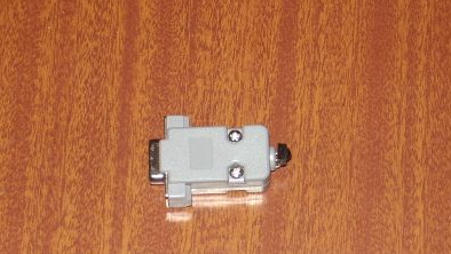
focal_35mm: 126
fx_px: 1507
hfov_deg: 17.0
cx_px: 228
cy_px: 166
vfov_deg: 9.6
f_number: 4.8
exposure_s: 1/60
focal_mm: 17.4
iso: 100
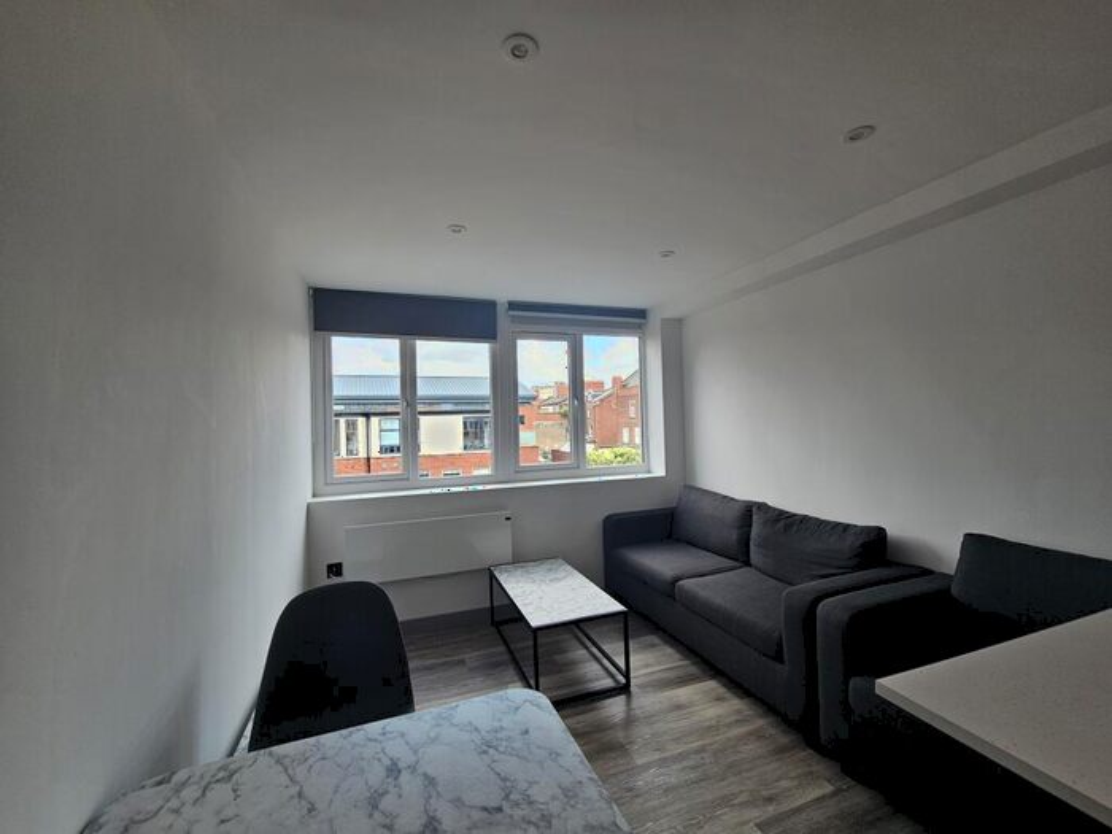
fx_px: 418
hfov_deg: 106.2
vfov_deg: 89.9
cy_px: 417
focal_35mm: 13
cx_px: 556
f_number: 2.2
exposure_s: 1/163
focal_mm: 2.2
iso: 50
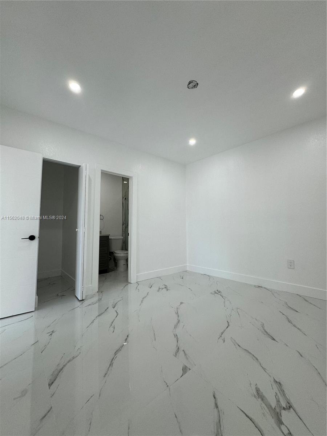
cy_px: 218
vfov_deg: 102.1
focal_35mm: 14
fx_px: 176
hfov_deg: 85.7
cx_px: 164
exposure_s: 1/120
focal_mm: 2.22
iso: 80
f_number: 2.2
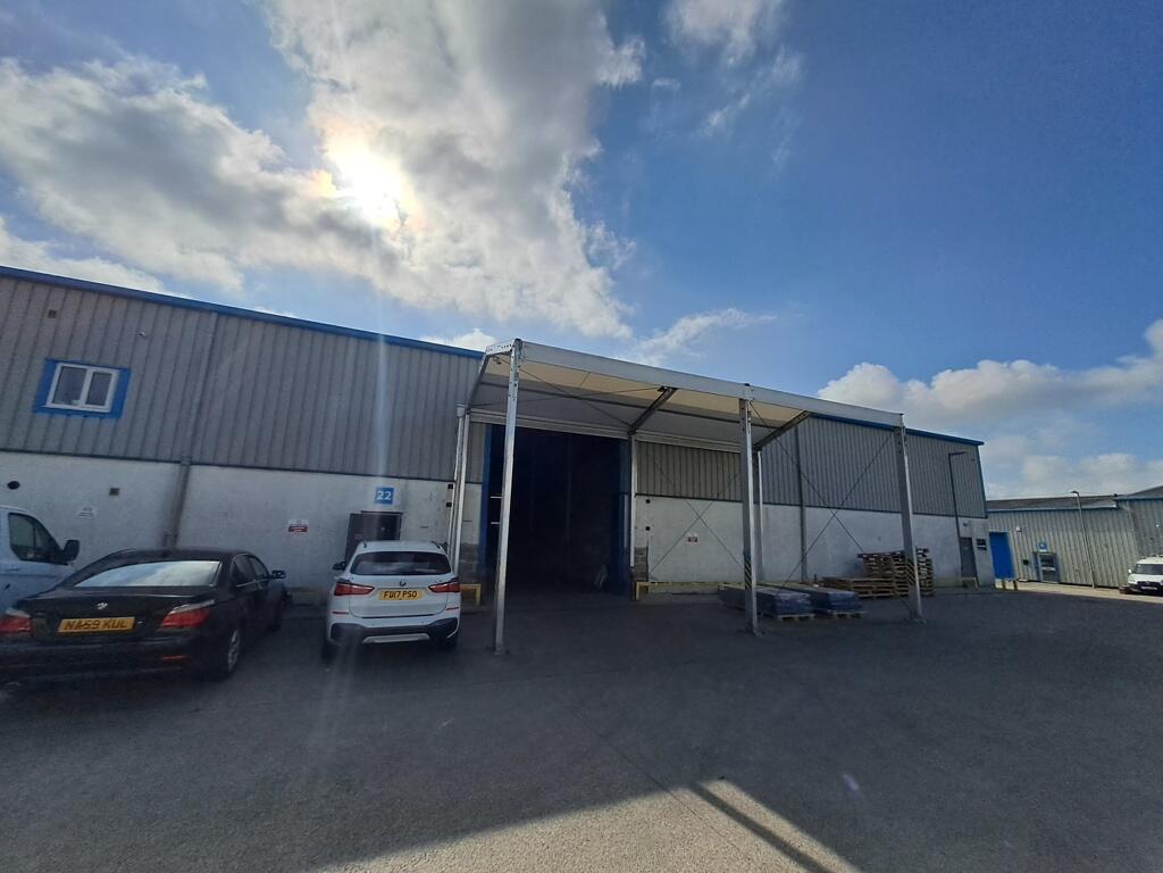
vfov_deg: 89.9
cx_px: 582
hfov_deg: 106.2
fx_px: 437
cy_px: 436
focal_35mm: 13
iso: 40
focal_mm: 1.42
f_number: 2.2
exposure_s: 1/7752
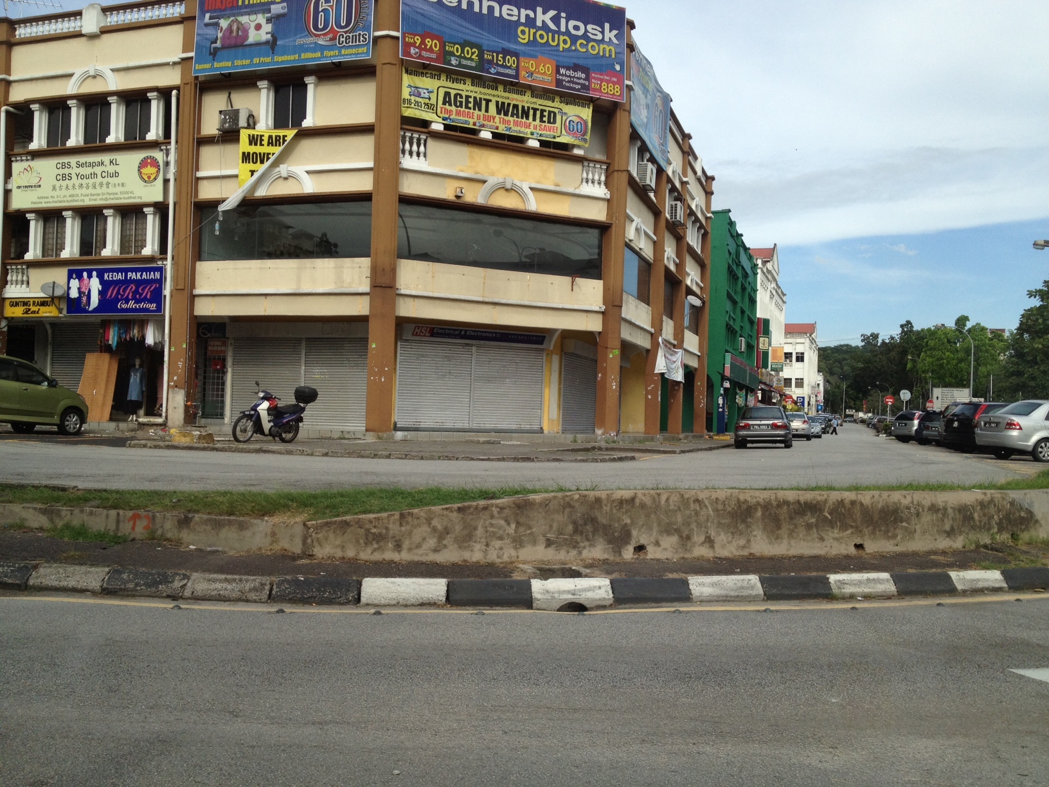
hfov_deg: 52.6
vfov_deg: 40.7
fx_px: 1061
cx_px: 524
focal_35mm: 35
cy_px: 394
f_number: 2.4
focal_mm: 4.28
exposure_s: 1/1022
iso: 64
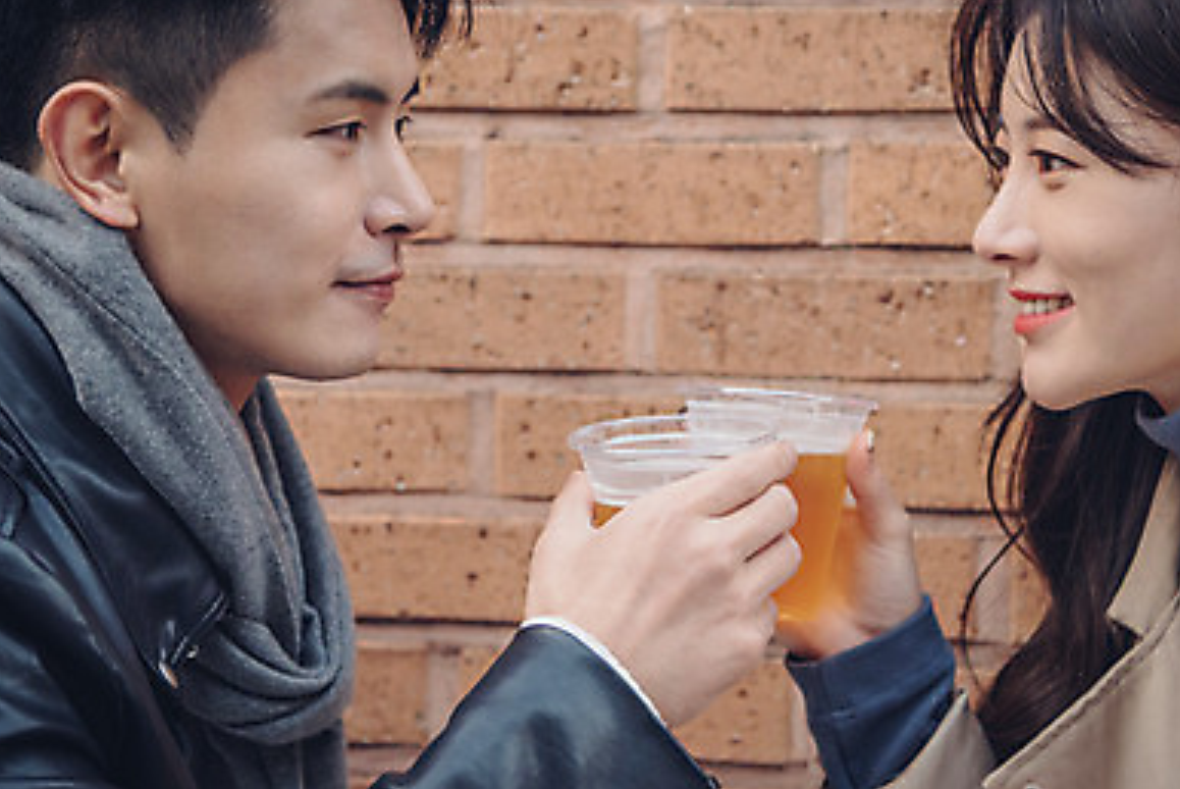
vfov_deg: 14.7
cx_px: 647
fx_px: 3051
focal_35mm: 93
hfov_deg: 21.9
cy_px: 327
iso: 640
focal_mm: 60
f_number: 3.5
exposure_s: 1/80
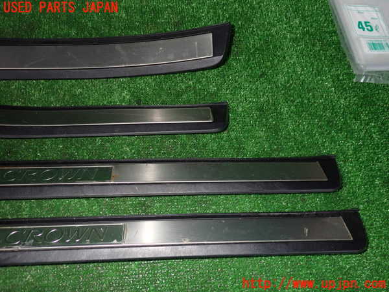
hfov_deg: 60.0
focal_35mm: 30
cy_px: 146
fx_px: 337
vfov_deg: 46.8
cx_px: 194
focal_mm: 5.4
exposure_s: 1/30
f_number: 6.3
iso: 320
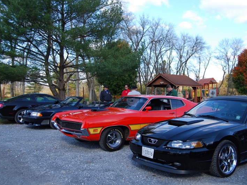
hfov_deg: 47.9
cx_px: 129
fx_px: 278
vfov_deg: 36.8
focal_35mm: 39
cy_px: 92
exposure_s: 1/125
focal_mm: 24
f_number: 5.6
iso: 100
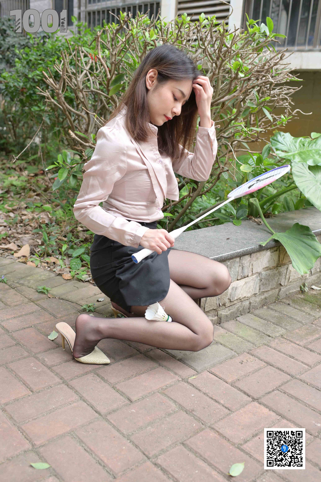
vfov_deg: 54.4
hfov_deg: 37.9
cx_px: 160
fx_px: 468
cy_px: 241
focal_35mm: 35
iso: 200
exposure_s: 1/160
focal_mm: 35
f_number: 4.5
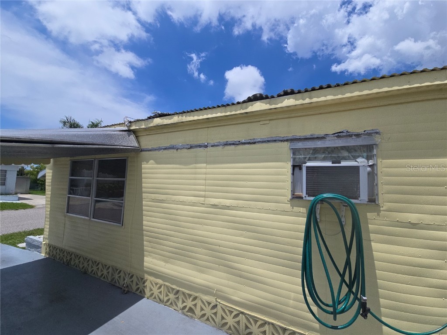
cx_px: 224
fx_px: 168
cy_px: 168
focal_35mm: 13
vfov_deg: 89.9
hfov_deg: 106.2
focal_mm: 2.2
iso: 50
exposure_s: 1/4743
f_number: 2.2
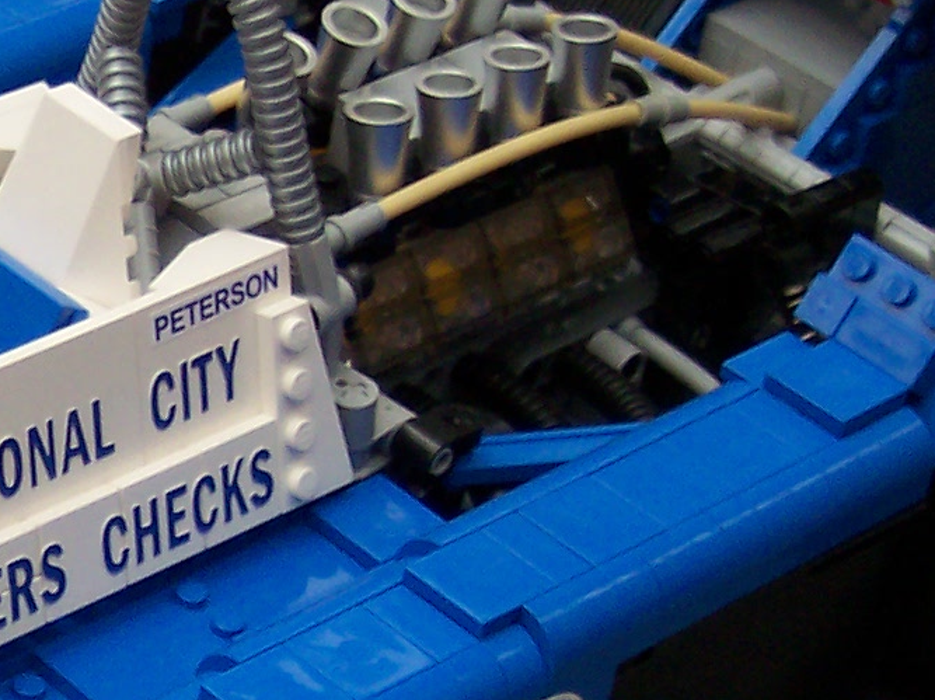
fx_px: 3967
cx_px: -257
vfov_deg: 10.0
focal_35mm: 147
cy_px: 767
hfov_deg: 13.0
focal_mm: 8
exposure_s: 1/350
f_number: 2.8
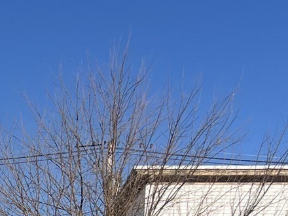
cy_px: 426
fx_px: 1007
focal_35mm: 121
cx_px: -81
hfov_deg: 15.5
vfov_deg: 11.2
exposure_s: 1/6993
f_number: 1.5
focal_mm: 5.7
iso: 50
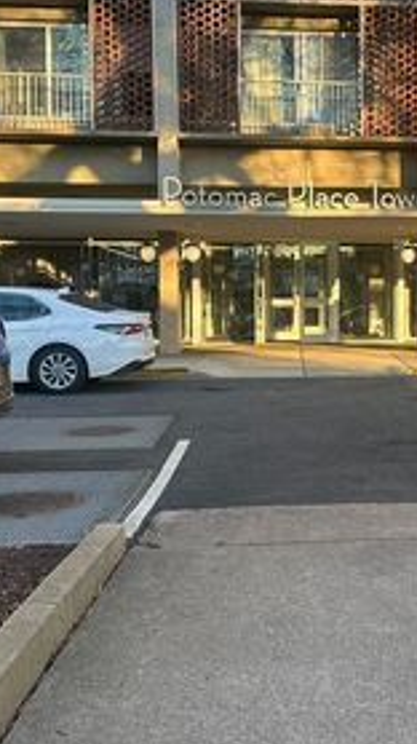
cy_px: 304
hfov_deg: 24.6
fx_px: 926
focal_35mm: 47
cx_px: 382
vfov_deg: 43.6
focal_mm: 6.86
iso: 80
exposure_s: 1/404
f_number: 1.78
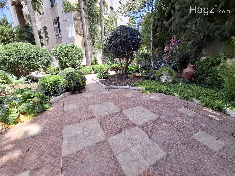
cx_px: 118
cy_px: 88
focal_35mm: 13
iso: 40
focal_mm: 1.74
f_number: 2.2
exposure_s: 1/307
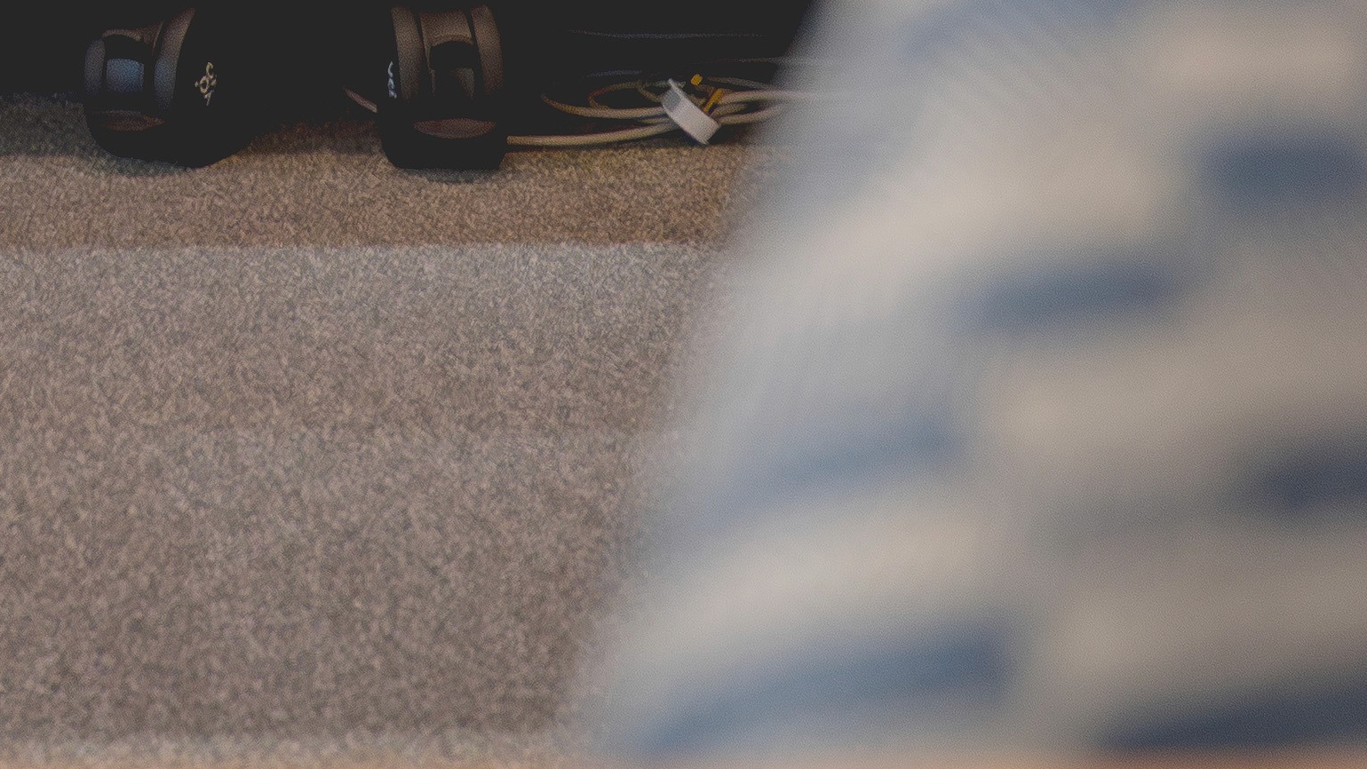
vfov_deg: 7.9
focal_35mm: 127
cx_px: -390
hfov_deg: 16.0
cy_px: -1706
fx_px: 4604
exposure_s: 1/100
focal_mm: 31
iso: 1600
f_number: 4
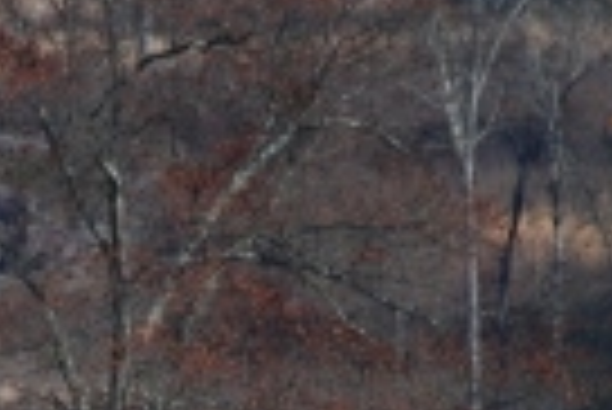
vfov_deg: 1.0
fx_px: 23944
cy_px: 541
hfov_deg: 1.5
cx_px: -166
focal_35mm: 1407
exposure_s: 1/800
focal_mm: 200
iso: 200
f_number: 5.6
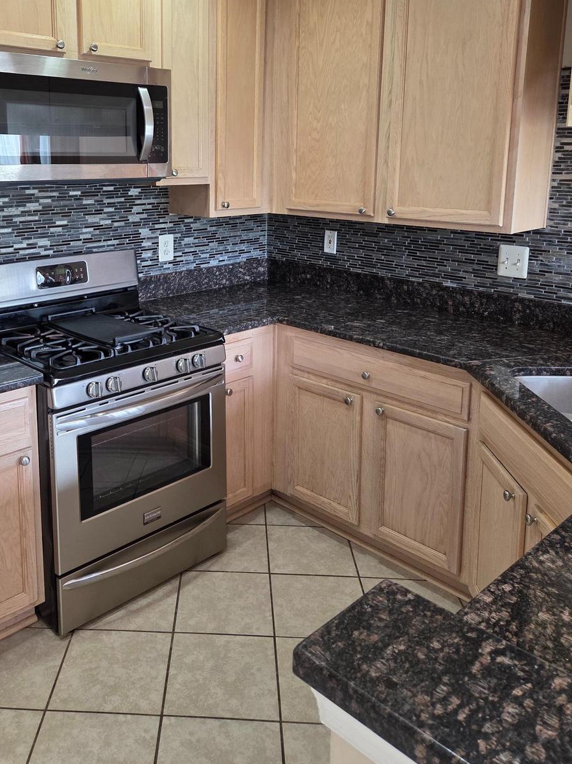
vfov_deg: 59.0
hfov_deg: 46.2
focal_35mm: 30
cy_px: 273
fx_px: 661
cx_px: 204
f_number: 1.8
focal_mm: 5.4
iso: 200
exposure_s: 1/120
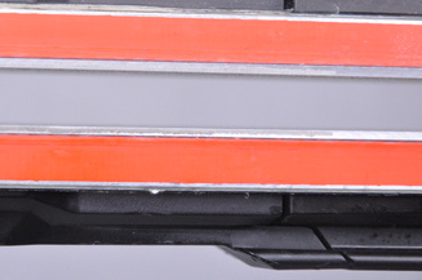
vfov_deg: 6.3
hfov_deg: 9.5
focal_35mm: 217
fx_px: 2536
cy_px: 101
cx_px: 134
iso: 3200
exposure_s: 1/125
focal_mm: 105
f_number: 8
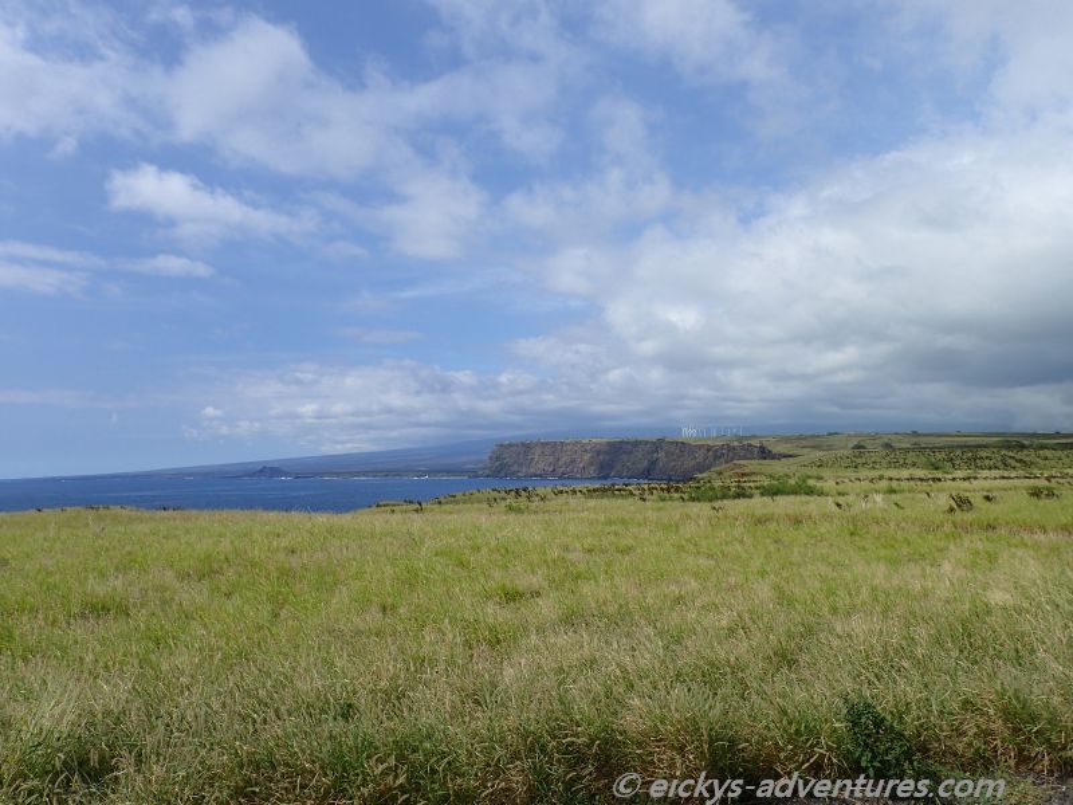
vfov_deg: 54.9
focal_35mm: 25
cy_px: 402
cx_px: 536
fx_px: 775
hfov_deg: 69.4
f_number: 8
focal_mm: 4.5
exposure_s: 1/400
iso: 100
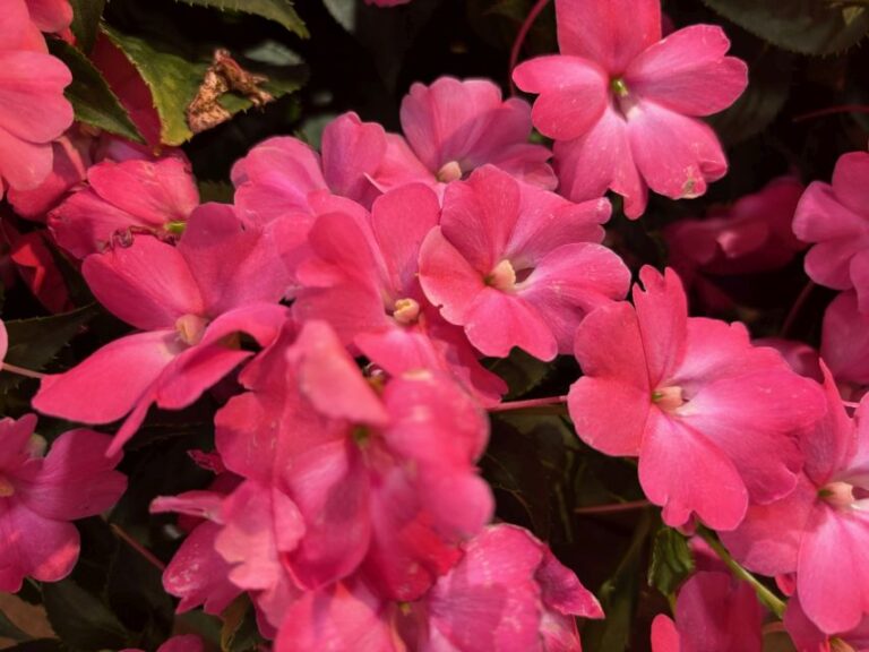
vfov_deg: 53.1
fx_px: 653
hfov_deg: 67.3
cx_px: 434
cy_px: 326
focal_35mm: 26
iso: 80
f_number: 1.6
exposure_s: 1/60
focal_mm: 5.96
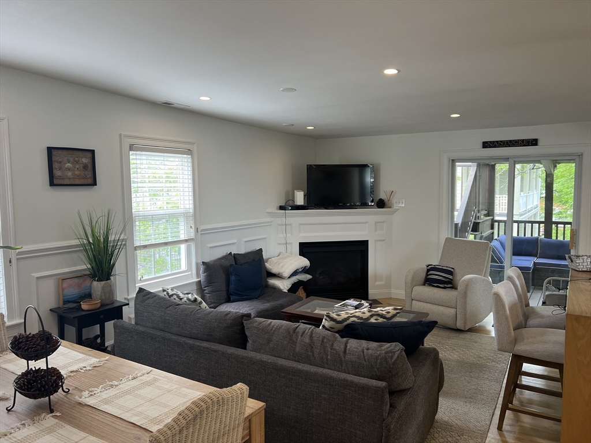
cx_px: 296
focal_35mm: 26
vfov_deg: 53.1
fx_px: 444
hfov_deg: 67.3
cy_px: 222
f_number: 1.5
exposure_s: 1/120
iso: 125
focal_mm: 5.7
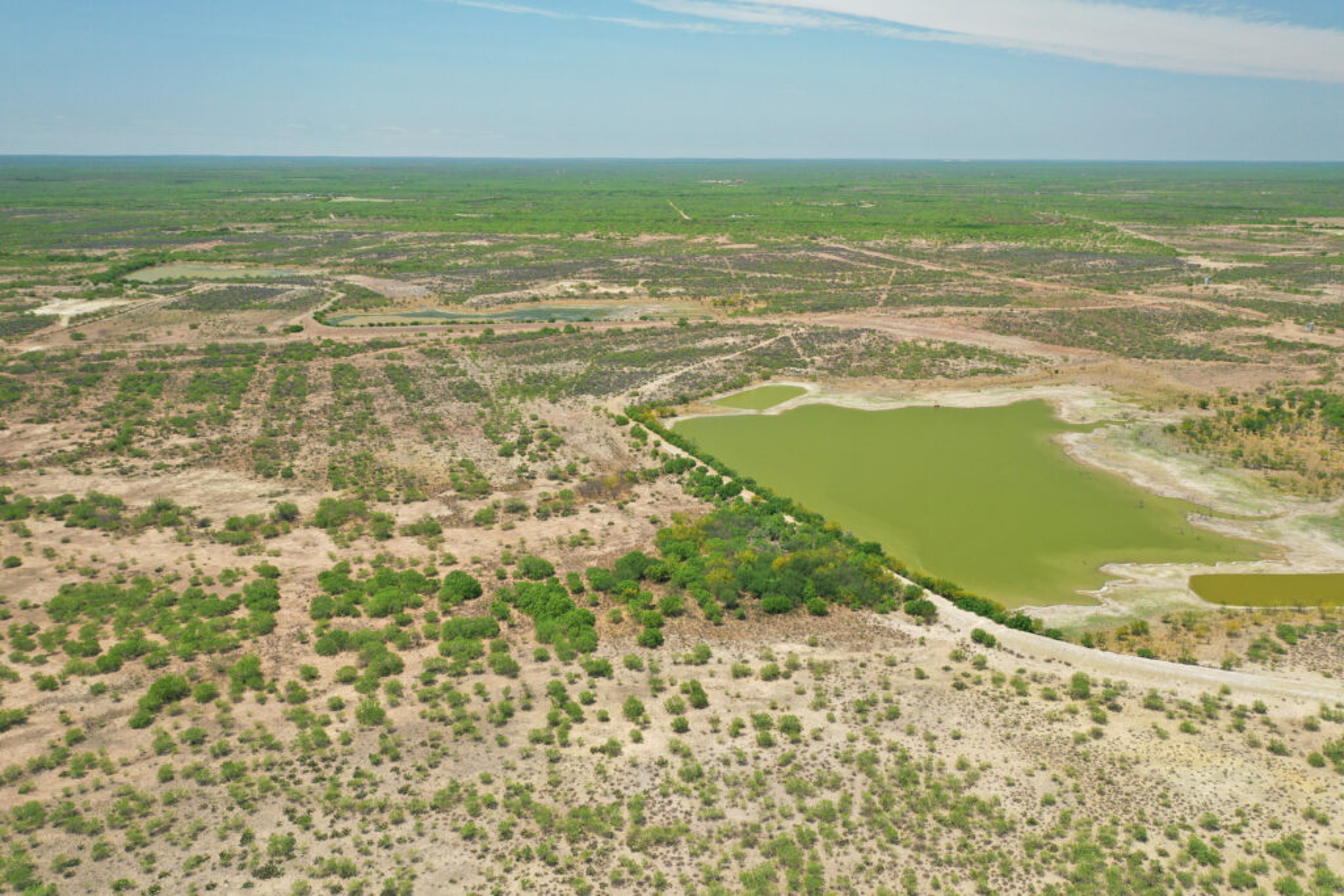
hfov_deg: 65.5
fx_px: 1045
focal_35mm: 28
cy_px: 448
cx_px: 672
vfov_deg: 46.4
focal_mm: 10.26
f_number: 4
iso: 100
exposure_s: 1/60
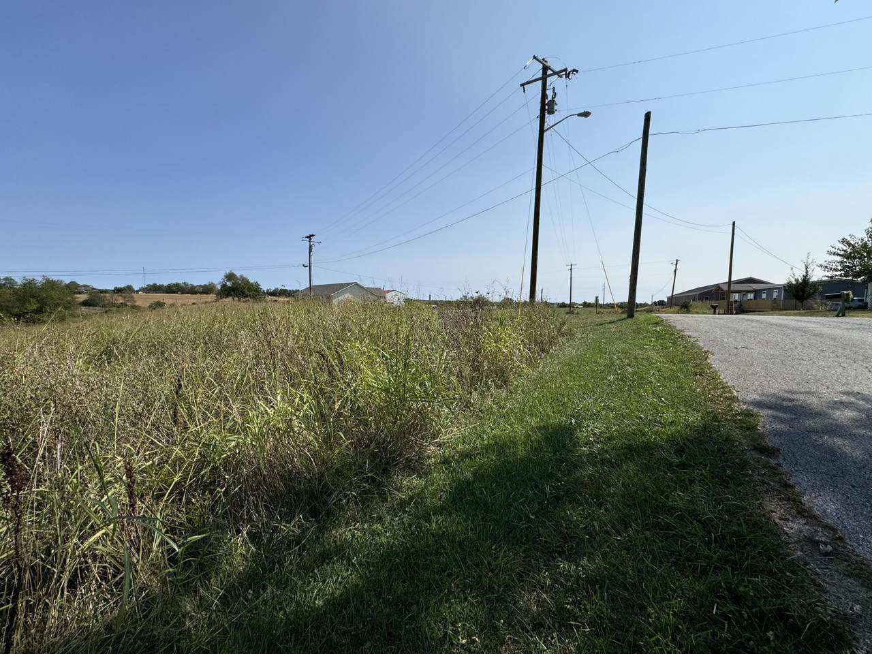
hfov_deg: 102.1
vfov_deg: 85.7
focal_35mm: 14
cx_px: 436
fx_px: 353
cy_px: 327
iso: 50
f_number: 2.2
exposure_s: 1/2674
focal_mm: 2.22
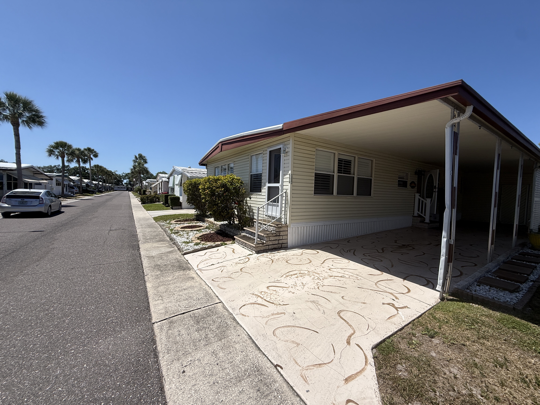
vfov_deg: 85.7
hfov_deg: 102.1
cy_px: 202
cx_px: 270
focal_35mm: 14
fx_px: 218
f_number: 2.2
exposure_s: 1/3460
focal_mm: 2.22
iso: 50
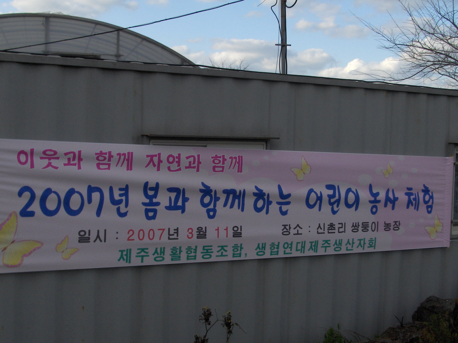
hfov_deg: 38.9
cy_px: 172
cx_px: 229
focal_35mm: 49
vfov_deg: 29.7
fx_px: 648
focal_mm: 8.19
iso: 100
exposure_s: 1/412
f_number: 5
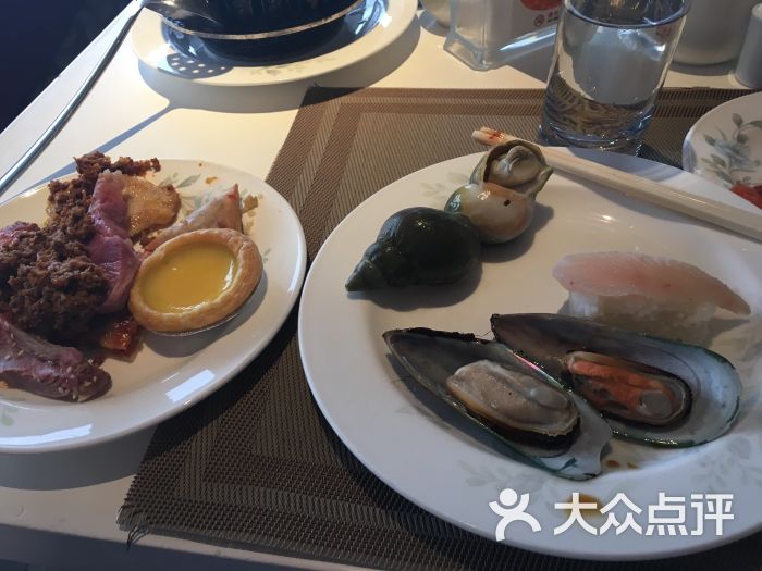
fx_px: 638
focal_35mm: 29
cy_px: 286
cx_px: 381
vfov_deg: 48.2
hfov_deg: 61.7
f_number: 2.2
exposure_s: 1/33
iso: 32
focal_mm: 4.15
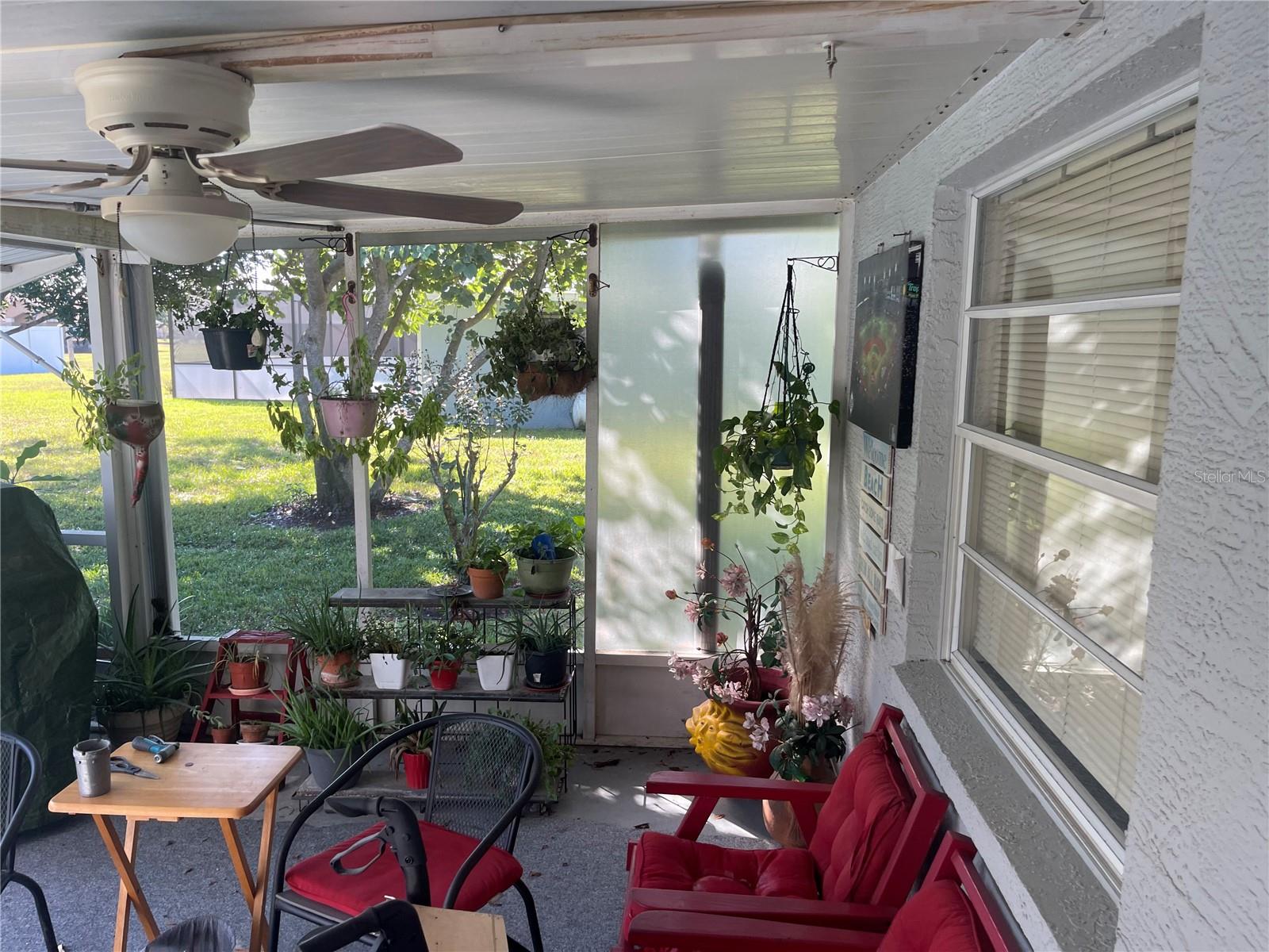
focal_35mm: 25
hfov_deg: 69.4
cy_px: 476
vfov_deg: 54.9
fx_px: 916
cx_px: 634
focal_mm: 5.1
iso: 40
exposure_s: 1/121
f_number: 1.6
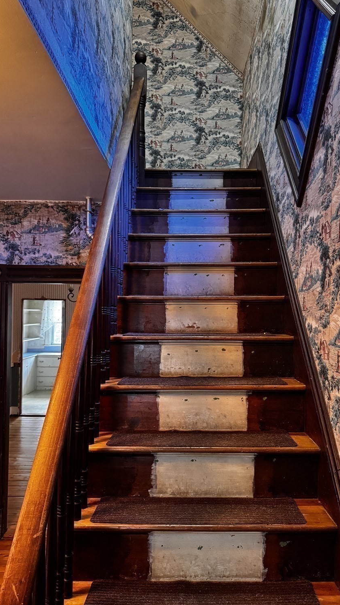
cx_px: 184
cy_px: 310
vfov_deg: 69.8
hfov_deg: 42.9
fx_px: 433
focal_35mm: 27
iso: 800
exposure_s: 1/60
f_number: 1.78
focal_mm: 6.76
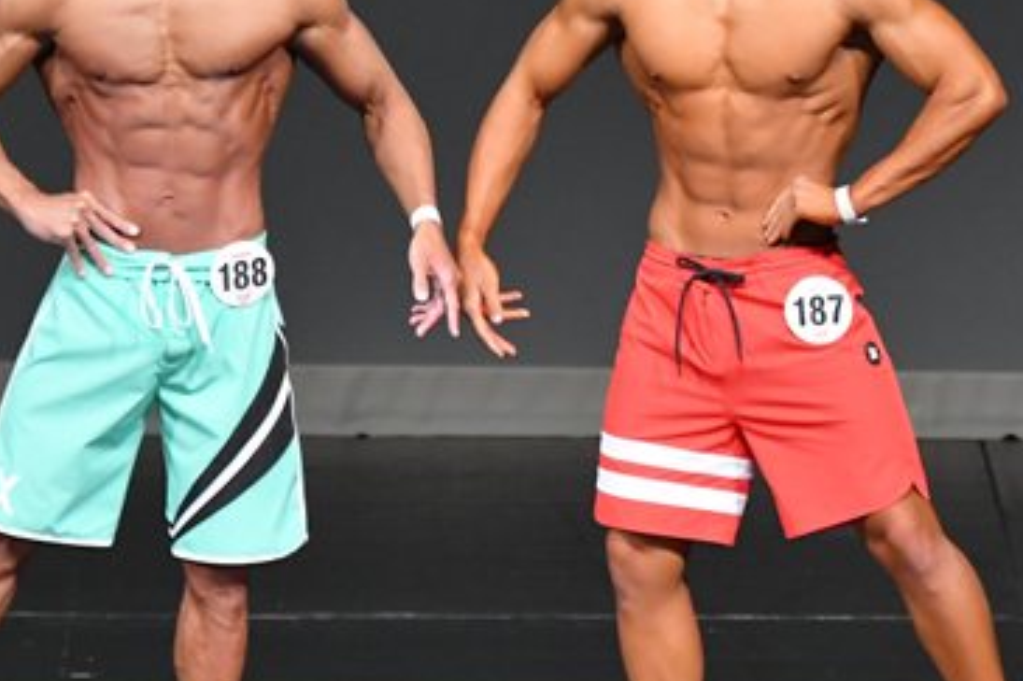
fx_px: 18973
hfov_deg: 3.1
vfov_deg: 2.1
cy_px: 258
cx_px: 834
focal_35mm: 668
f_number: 5.6
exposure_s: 1/400
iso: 4000
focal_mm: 210
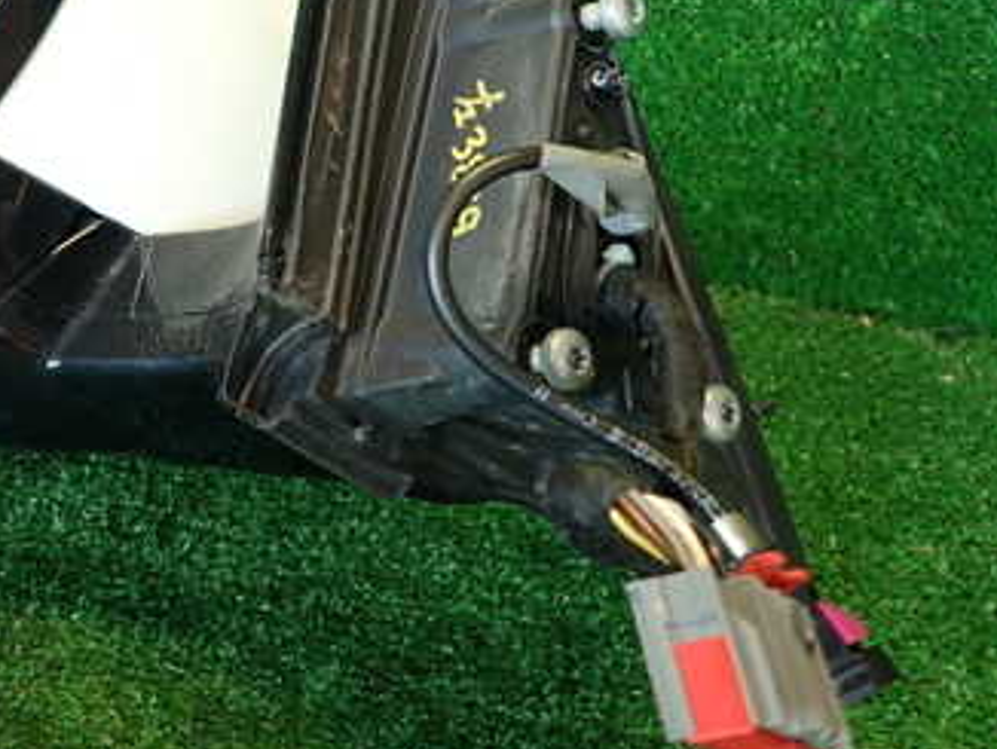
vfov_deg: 30.8
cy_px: 159
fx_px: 1326
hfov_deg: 38.4
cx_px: 98
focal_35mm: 46
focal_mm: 4.5
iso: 200
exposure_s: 1/40
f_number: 2
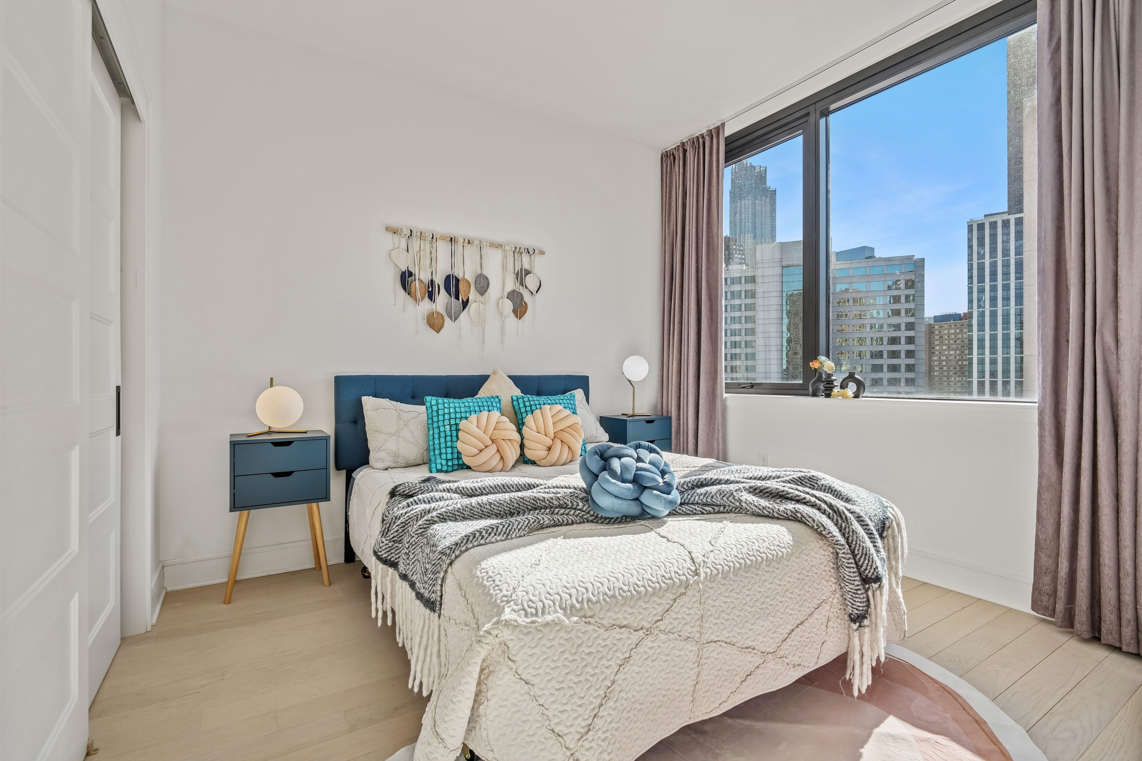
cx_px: 571
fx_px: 508
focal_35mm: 16
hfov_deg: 96.7
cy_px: 380
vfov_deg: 73.7
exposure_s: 1/320
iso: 400
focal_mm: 16
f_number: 8
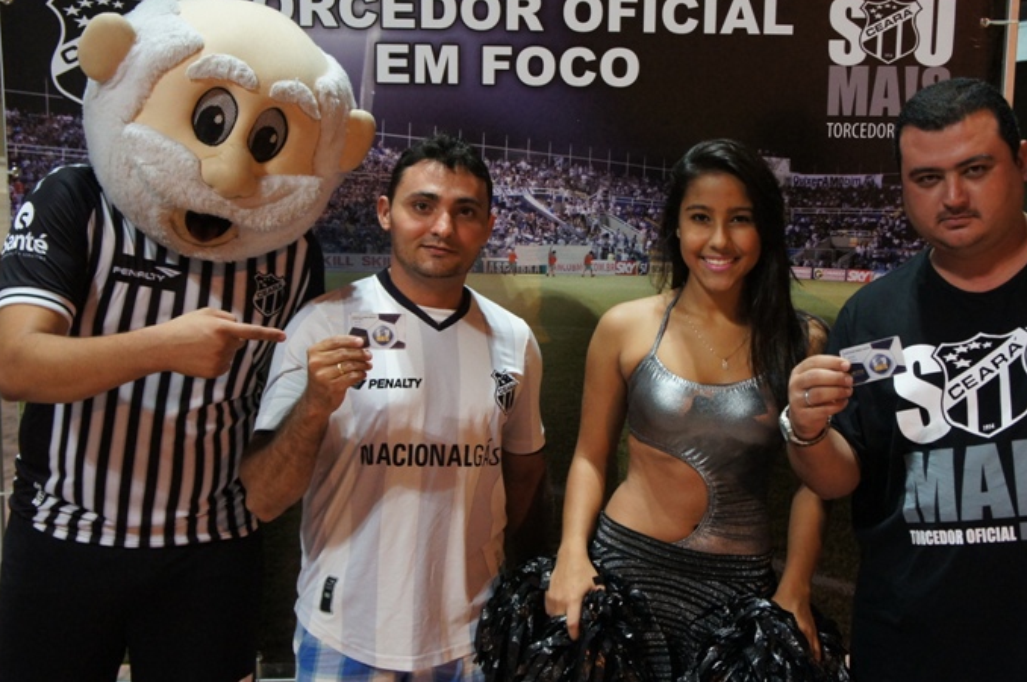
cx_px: 557
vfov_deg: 29.2
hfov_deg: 42.8
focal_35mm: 46
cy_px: 333
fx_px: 1310
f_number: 4
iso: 1600
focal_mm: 26
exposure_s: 1/40
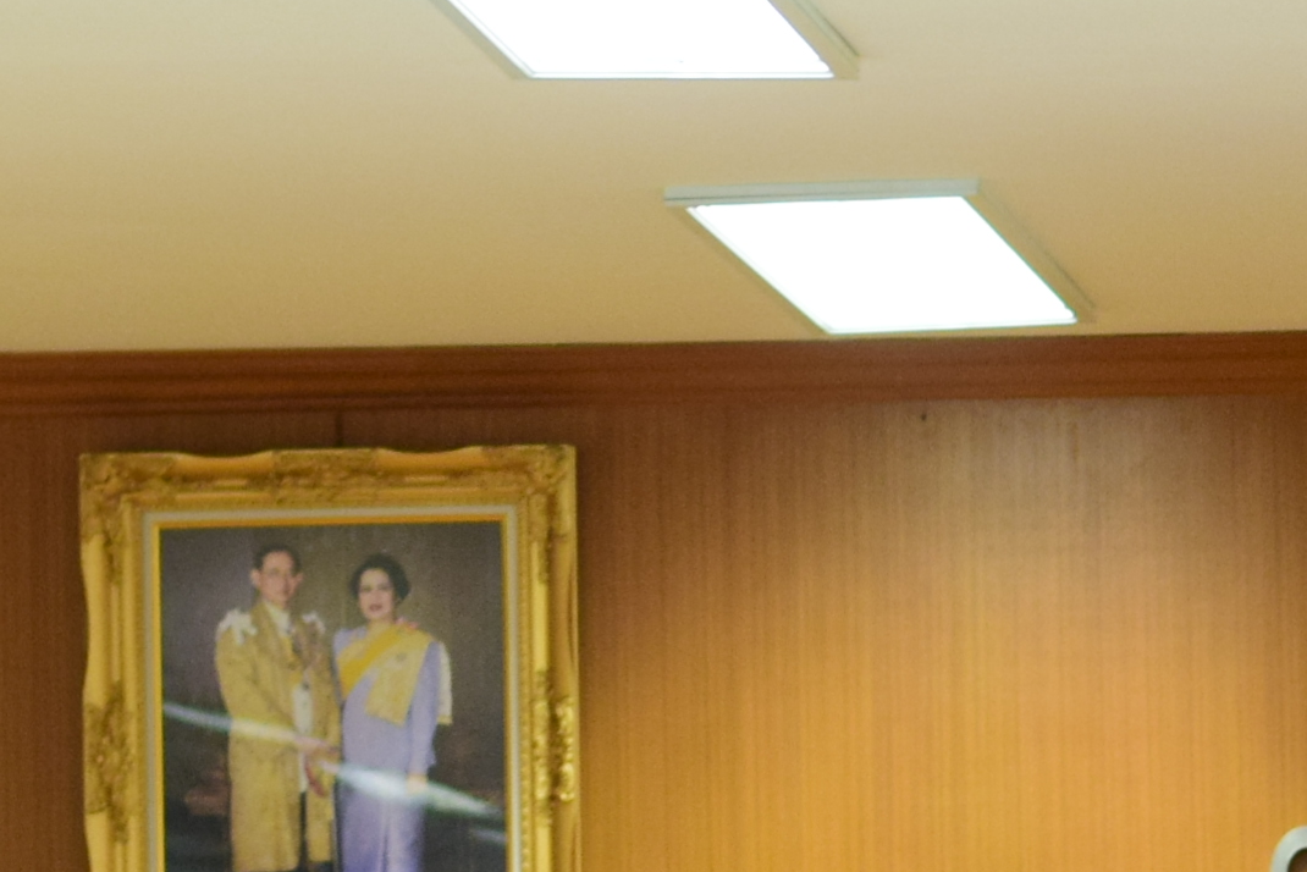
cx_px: 2208
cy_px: 1037
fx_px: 11439
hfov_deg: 6.4
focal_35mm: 315
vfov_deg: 4.4
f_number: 3.2
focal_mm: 50
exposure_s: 1/200
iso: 1000
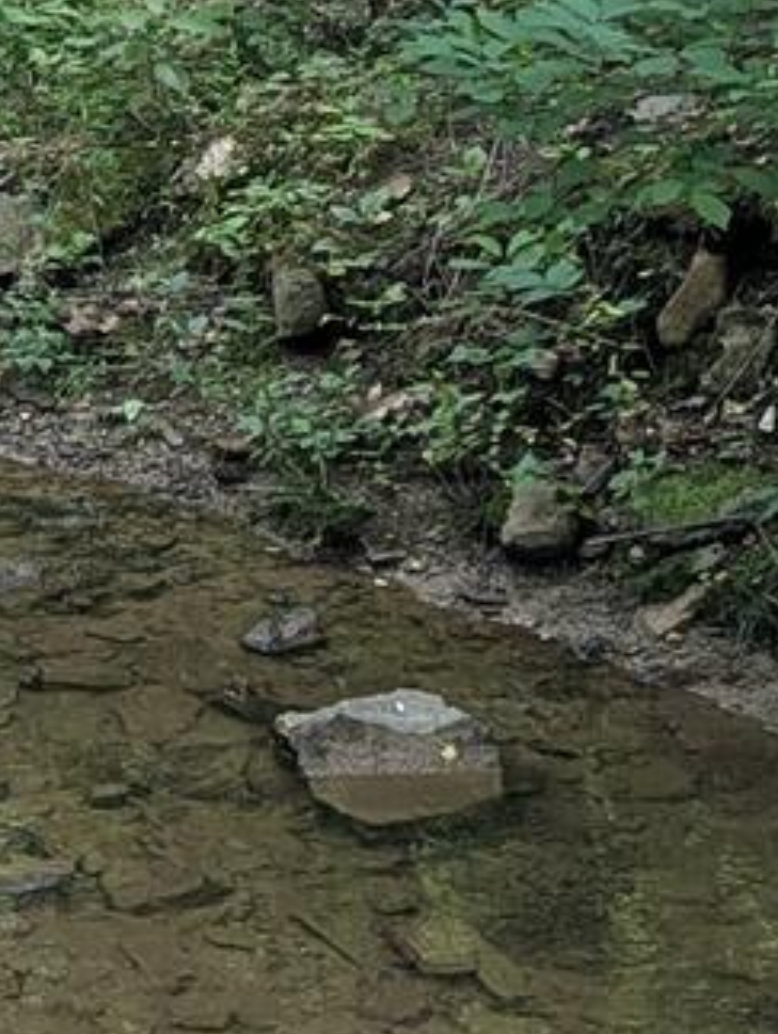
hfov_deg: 9.4
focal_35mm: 152
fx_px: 4546
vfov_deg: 12.9
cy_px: 125
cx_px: -493
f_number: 1.85
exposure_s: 1/49.5
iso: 43
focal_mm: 6.81
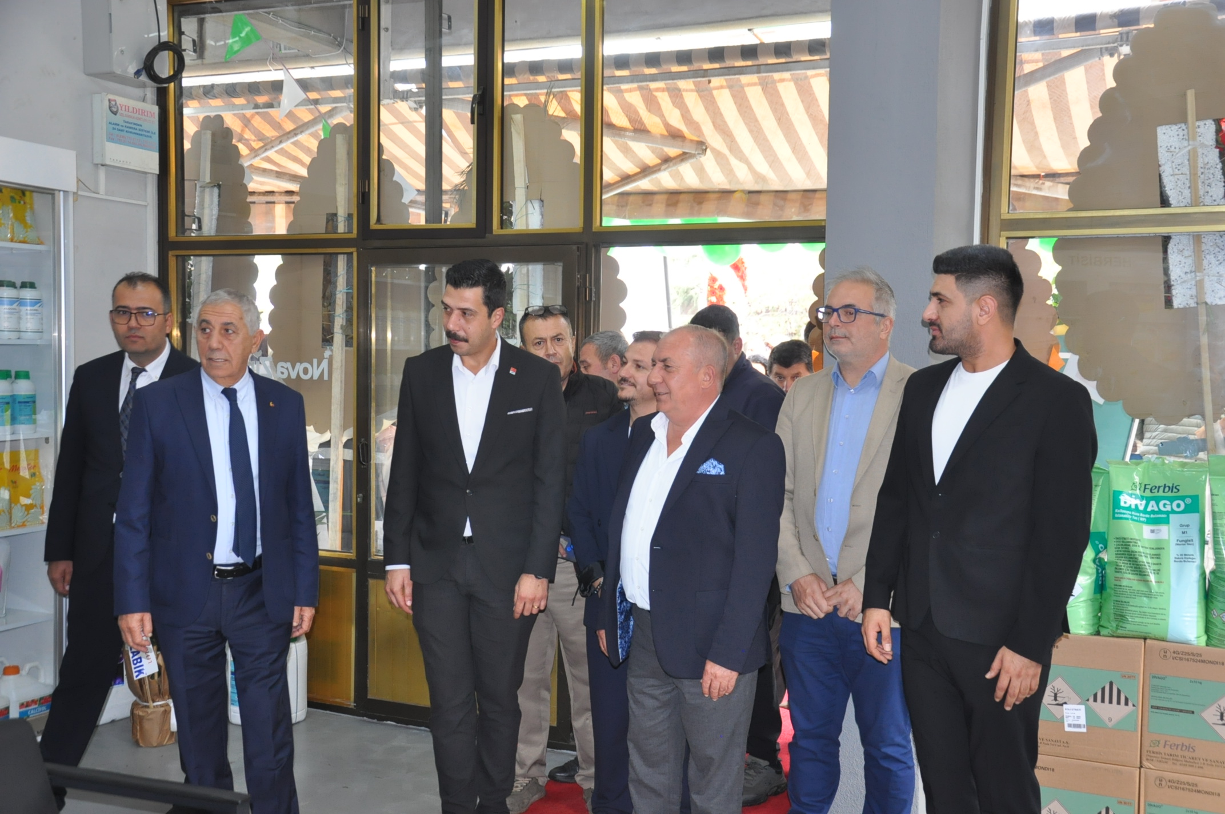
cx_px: 612
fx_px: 1325
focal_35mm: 39
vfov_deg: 34.1
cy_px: 407
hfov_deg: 49.6
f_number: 4
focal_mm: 26
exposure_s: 1/60
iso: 800
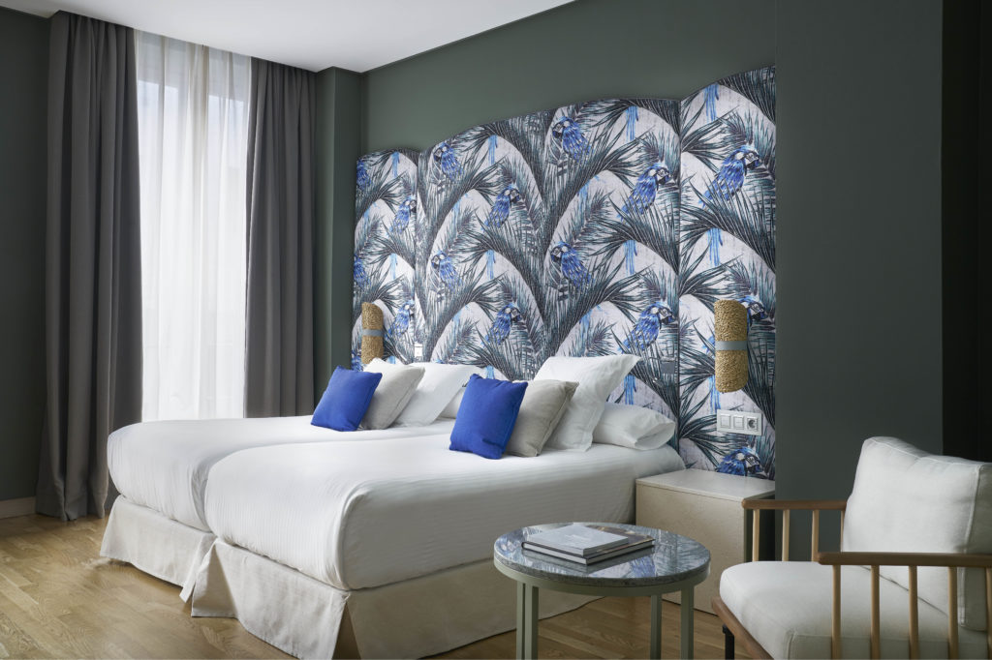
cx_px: 496
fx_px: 826
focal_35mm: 30
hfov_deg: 61.9
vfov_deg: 43.6
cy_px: 330
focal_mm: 30
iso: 200
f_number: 10
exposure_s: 2
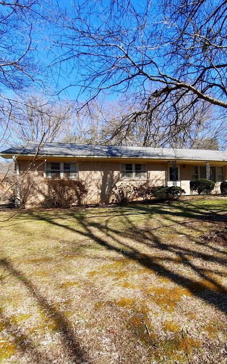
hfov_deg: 60.0
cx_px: 160
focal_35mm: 19
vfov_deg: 88.0
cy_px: 186
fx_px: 188
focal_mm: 1.74
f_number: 2.2
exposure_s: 1/539
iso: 40
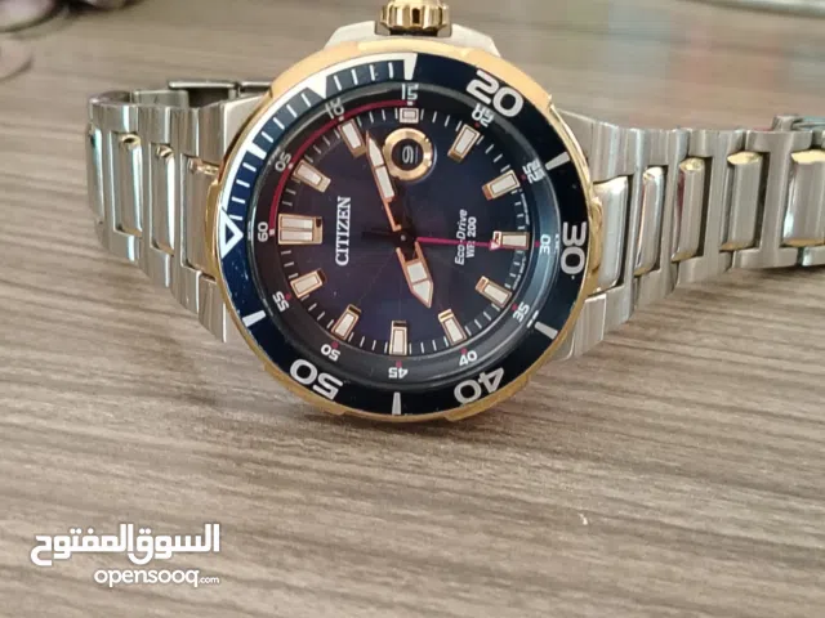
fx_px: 1144
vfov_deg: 30.3
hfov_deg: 39.7
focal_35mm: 48
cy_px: 309
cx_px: 412
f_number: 1.75
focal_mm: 5.25
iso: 2818
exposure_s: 1/24
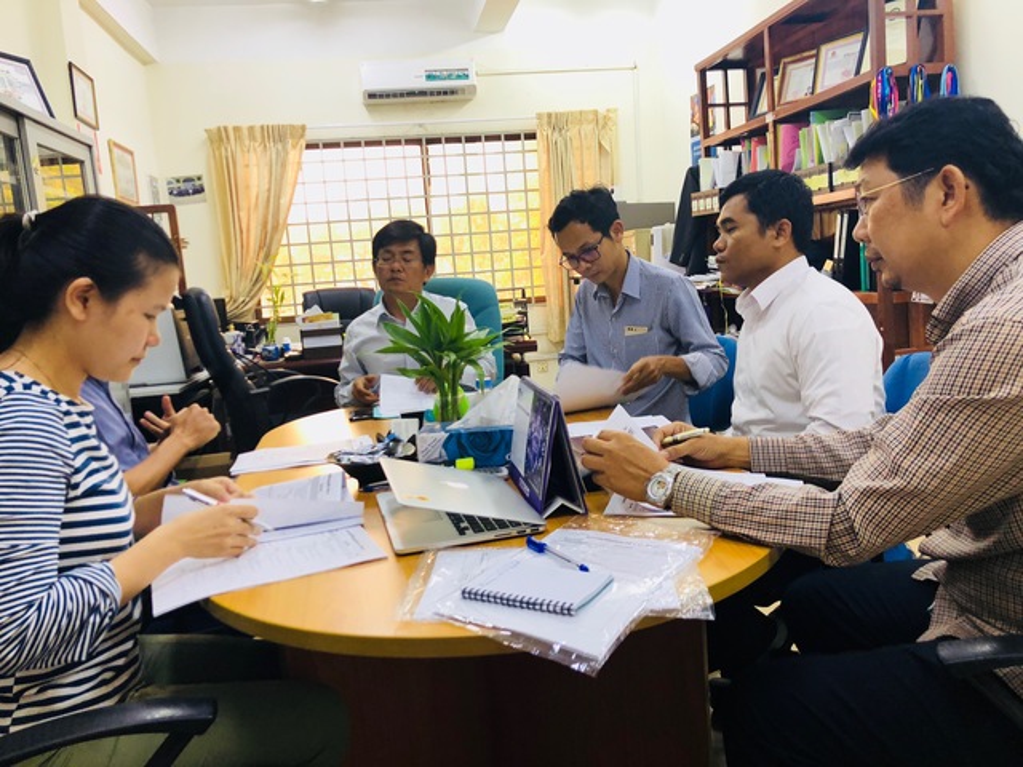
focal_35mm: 28
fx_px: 827
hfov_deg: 63.4
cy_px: 384
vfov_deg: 49.7
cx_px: 512
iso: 40
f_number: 1.8
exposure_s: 1/20
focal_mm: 4
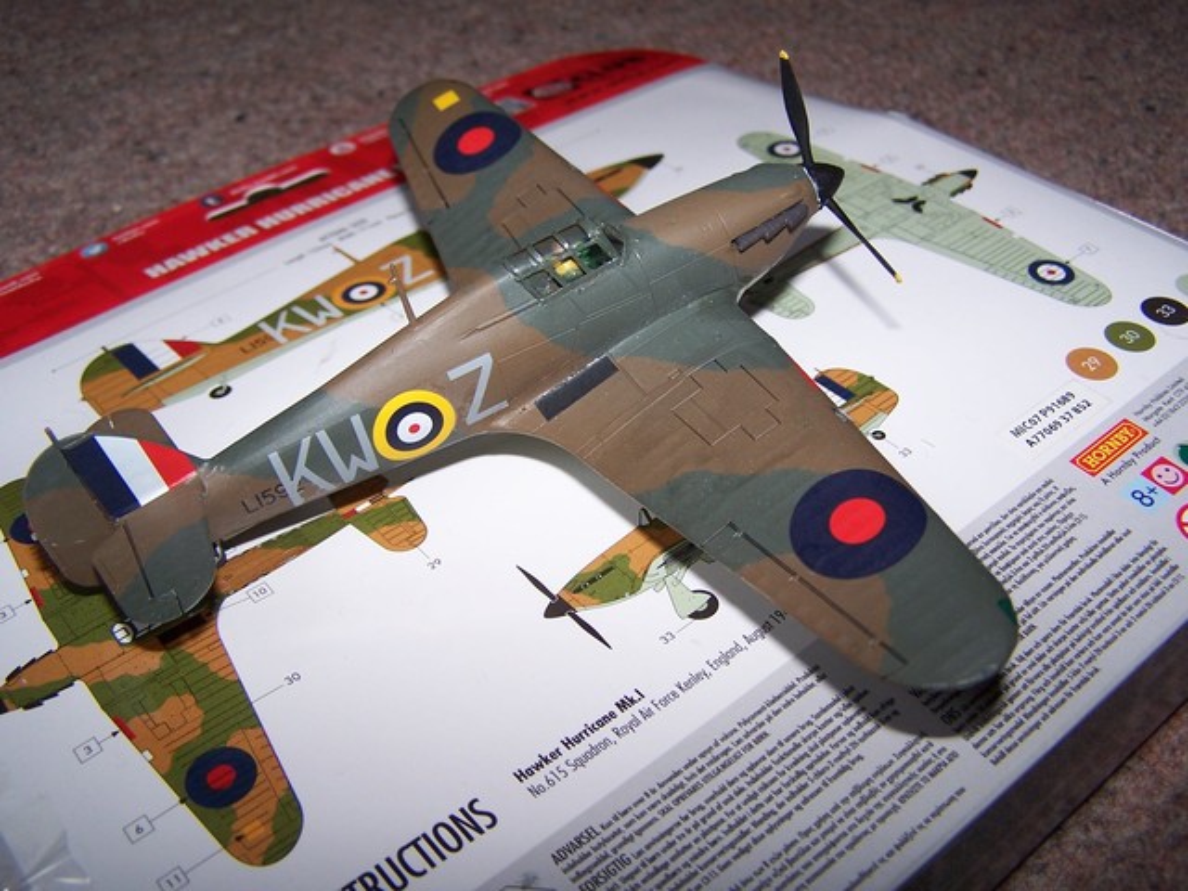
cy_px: 446
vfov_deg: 37.7
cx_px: 594
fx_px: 1304
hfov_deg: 49.0
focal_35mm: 38
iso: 80
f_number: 2.8
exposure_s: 1/60
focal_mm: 6.3
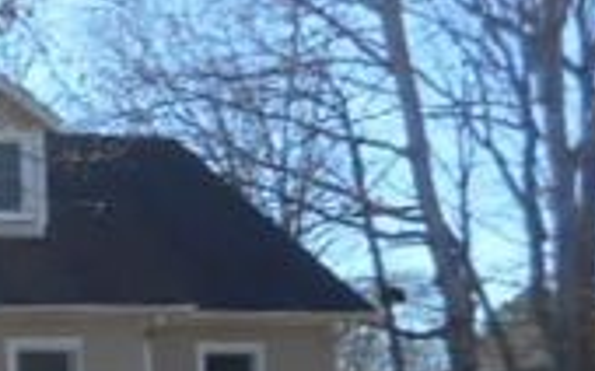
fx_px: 1264
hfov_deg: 23.0
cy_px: 450
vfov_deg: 16.0
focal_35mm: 78
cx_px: -214
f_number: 3.7
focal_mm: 4.5
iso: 80
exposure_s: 1/400
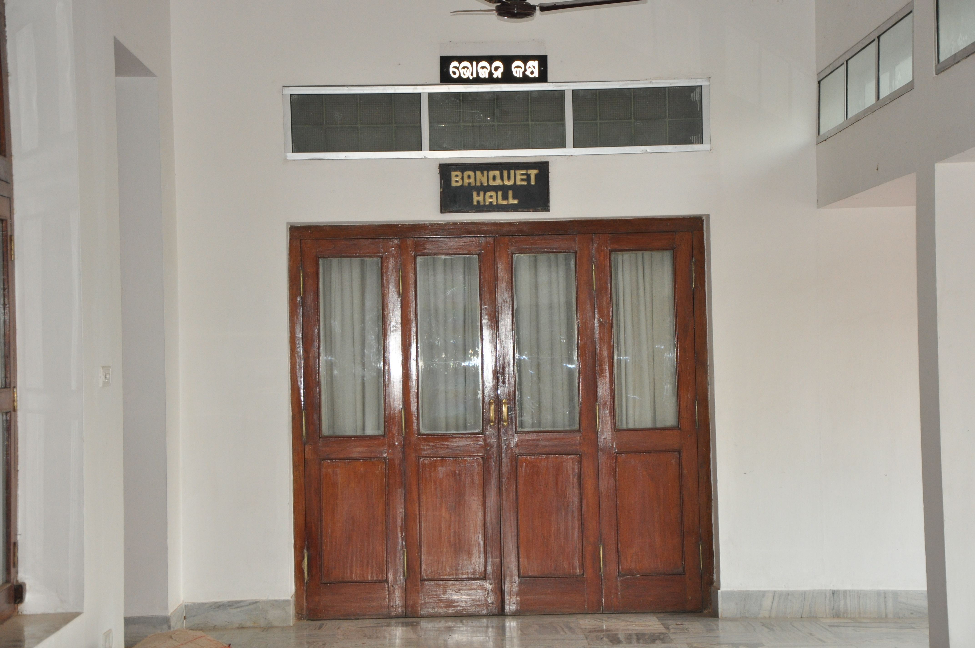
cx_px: 488
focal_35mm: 78
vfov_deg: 17.4
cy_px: 324
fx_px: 2110
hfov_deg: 26.0
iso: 900
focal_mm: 52
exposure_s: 1/60
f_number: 5
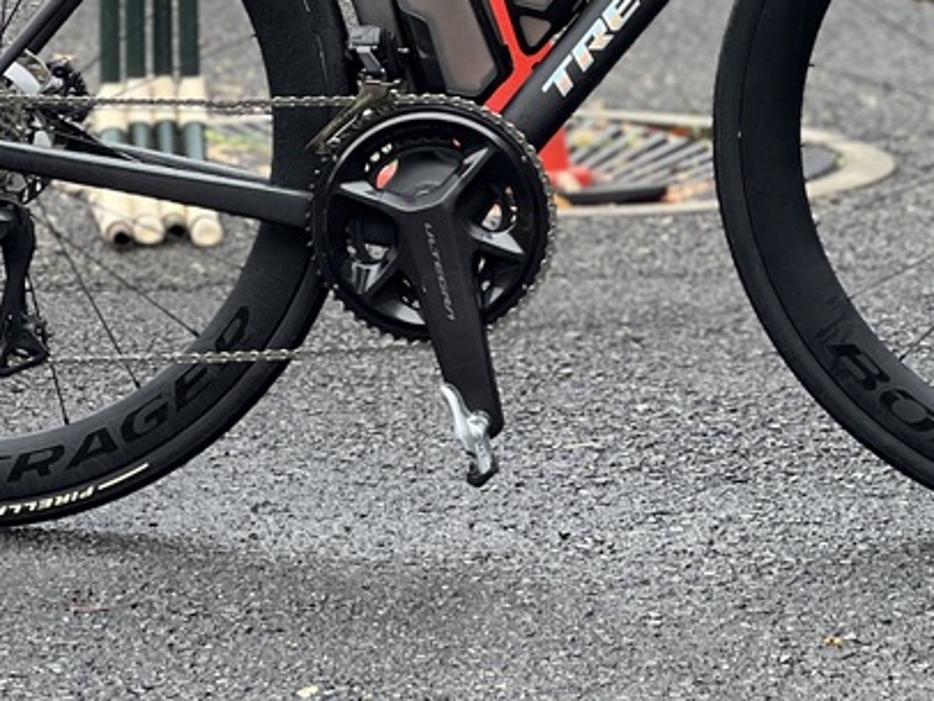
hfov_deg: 10.3
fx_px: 5157
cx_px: 538
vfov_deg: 7.7
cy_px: -129
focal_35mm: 191
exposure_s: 1/121
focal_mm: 9
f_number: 2.8
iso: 100
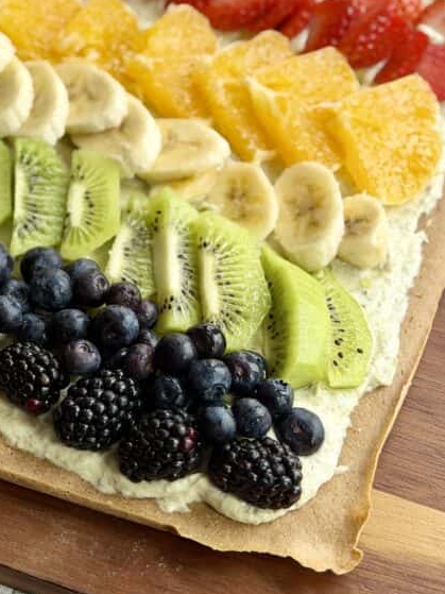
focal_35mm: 88
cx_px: 53
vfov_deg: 22.1
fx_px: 1509
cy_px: 151
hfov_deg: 16.6
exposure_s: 1/241
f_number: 1.78
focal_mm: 6.76
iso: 64
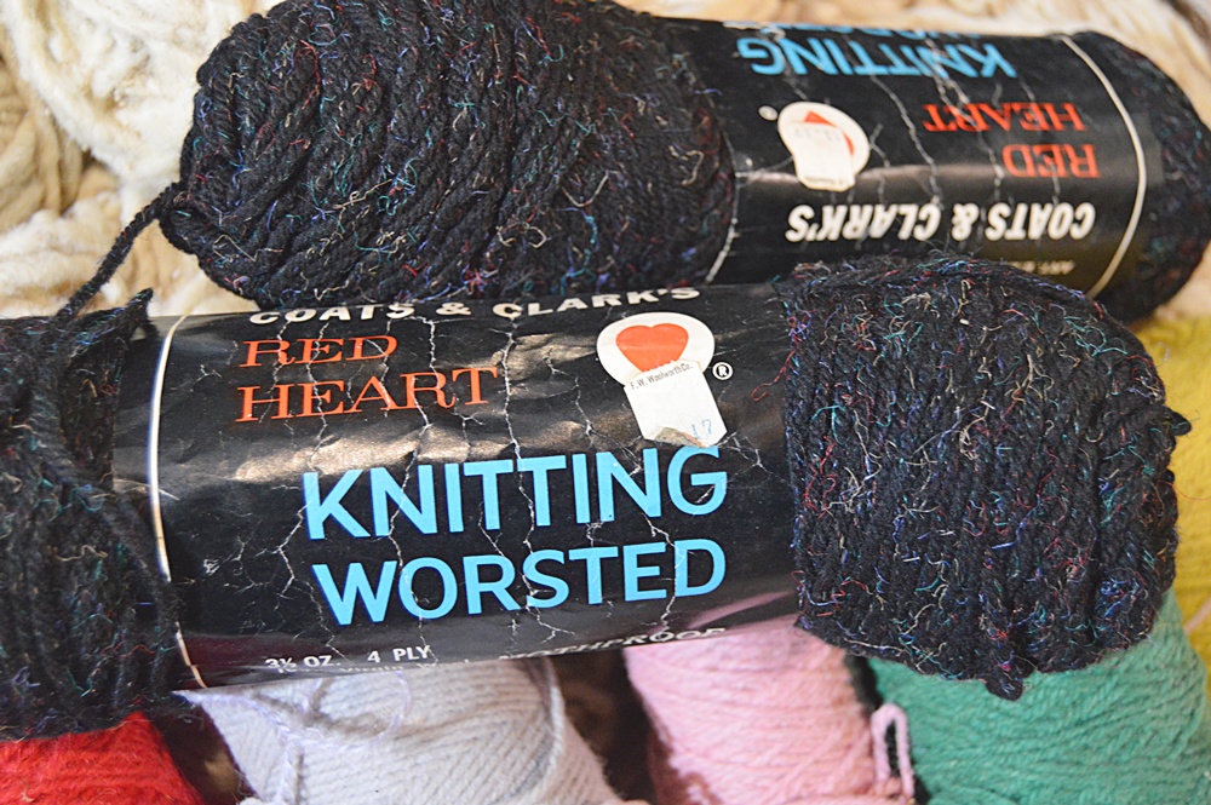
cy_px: 402
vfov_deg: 28.9
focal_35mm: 46
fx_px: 1563
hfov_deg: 42.4
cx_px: 606
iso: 3200
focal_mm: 31
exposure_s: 1/15
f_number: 4.2
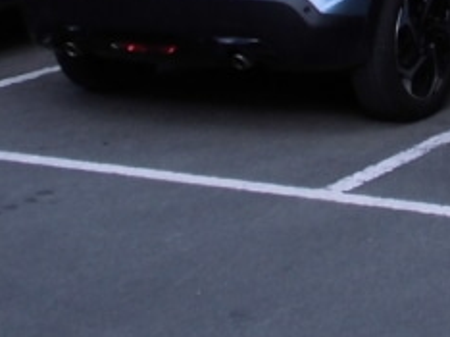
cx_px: 612
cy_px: -399
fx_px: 1649
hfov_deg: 14.8
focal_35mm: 127
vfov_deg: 10.4
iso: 64
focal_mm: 5.3
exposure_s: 1/500
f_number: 3.4
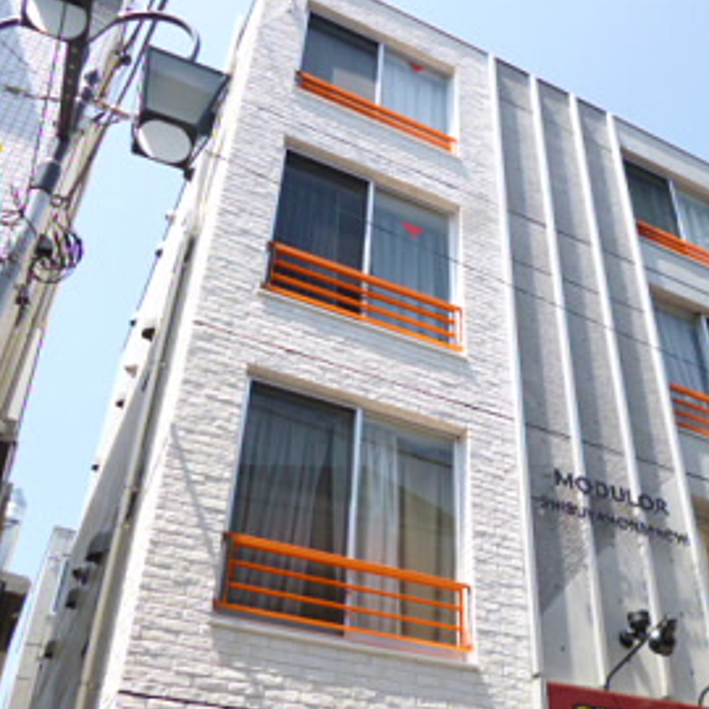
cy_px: 403
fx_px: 857
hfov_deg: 44.3
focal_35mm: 37
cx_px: 467
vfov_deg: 44.8
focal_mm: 4.3
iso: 100
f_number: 2.5
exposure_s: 1/800
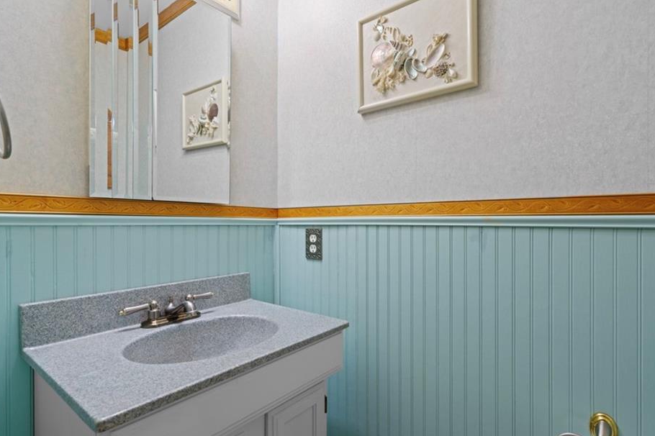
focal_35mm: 18
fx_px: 327
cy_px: 233
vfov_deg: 67.3
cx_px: 348
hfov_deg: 89.9
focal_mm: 16
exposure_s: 1/1.25
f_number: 8
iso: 400
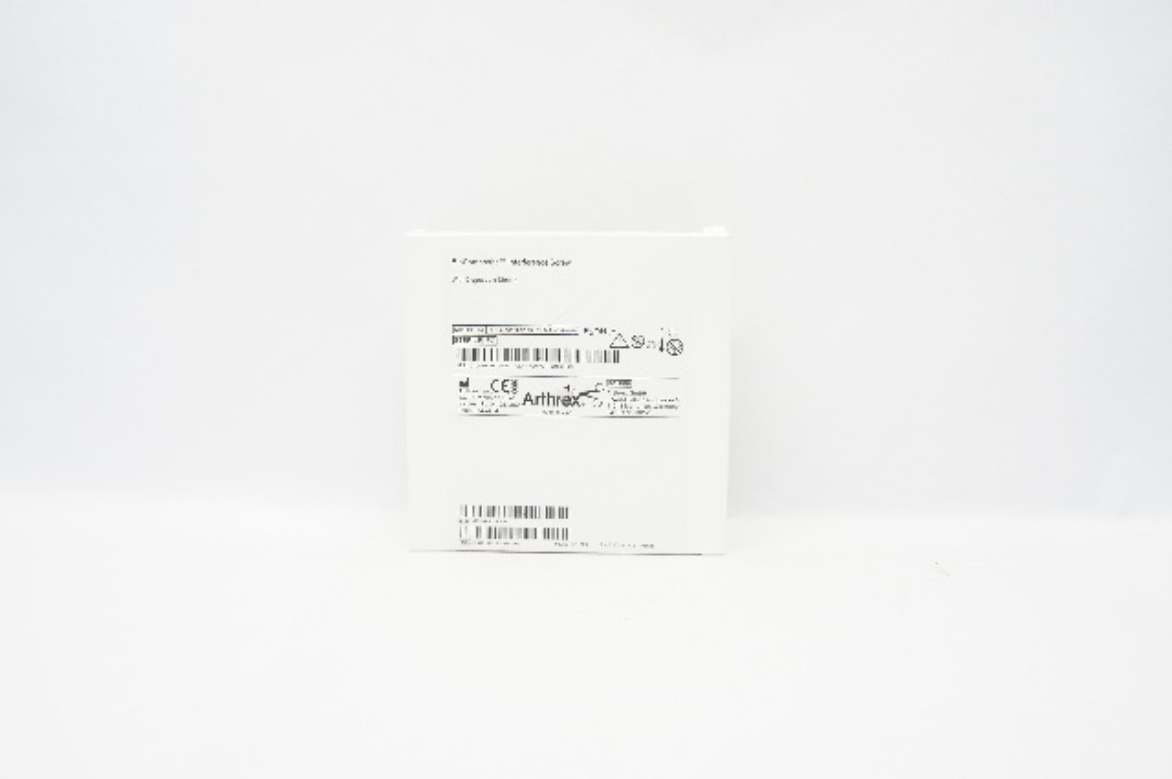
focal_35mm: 27
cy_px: 390
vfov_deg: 47.8
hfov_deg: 67.4
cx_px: 586
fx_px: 878
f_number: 4.5
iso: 400
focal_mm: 18
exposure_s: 1/60
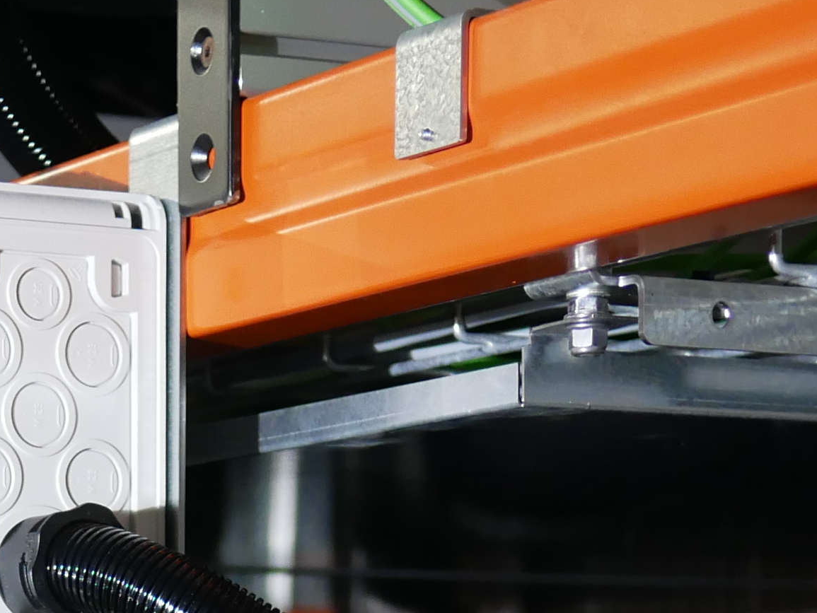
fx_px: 3754
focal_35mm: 159
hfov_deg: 12.2
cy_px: 1176
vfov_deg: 8.9
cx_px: -81
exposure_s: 1/60
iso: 640
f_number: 1.7
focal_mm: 20
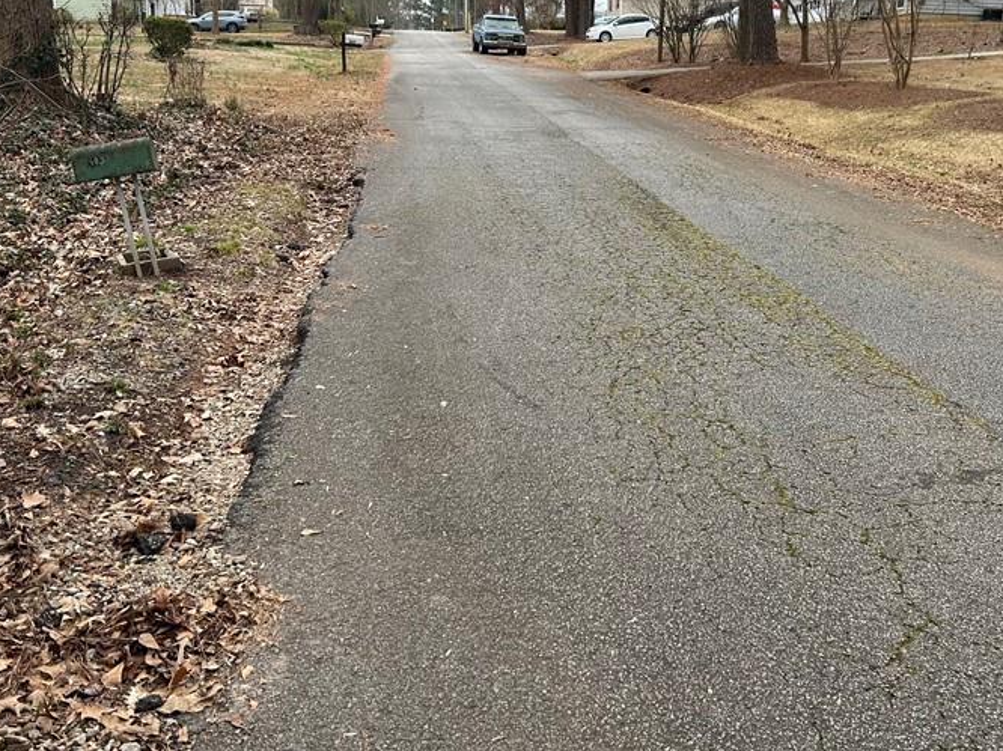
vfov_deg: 35.7
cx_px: 595
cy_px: 274
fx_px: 1159
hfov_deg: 46.6
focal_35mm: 40
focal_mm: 5.7
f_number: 1.5
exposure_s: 1/121
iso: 40
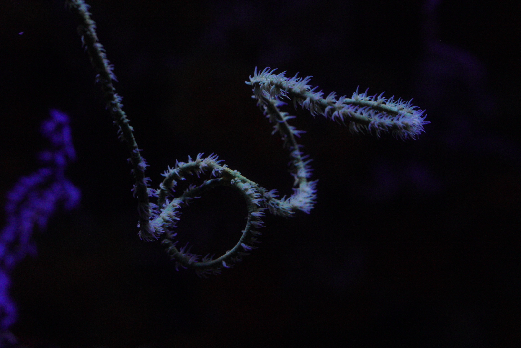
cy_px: 174
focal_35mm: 135
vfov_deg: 10.2
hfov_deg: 15.2
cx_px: 260
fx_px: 1955
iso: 6400
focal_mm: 90
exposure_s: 1/160
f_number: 5
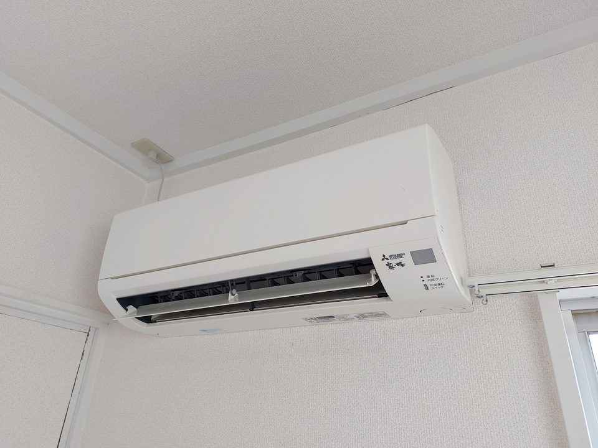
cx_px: 299
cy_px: 224
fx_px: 415
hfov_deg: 71.6
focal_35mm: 24
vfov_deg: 56.8
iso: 32
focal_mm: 5.23
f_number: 1.8
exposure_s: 1/60
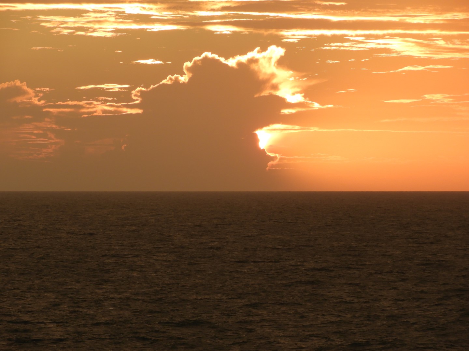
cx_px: 234
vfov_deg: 4.5
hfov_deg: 6.0
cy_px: 176
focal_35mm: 330
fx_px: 4471
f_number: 5.5
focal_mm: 59.1
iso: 100
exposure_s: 1/160
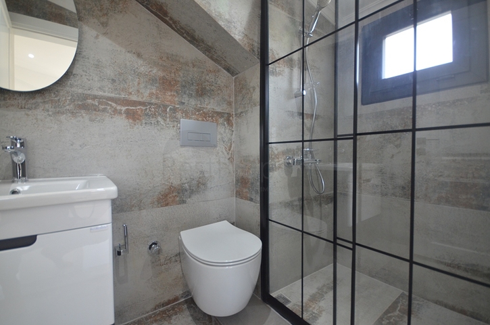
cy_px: 162
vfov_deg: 77.1
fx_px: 204
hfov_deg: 100.5
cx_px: 245
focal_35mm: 15
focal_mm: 10
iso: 800
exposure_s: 1/60
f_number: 4
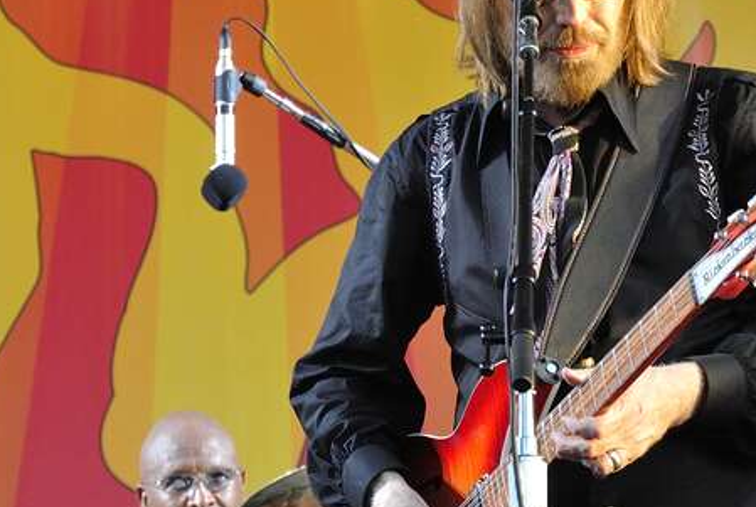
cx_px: 276
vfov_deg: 4.3
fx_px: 6710
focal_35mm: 319
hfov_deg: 6.4
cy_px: 323
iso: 400
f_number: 4.5
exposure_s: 1/320
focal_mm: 66.4
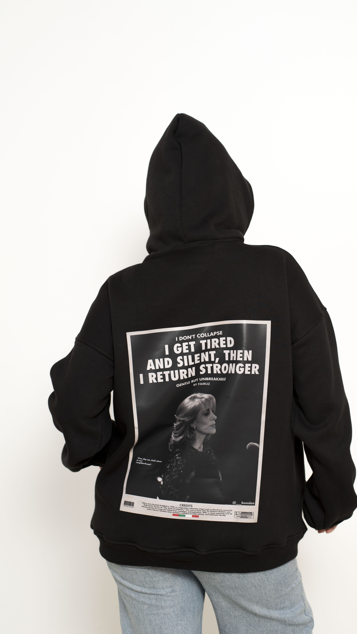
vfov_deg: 39.2
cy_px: 314
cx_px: 198
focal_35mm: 53
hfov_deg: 22.6
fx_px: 892
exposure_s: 1/200
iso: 640
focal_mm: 50
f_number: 4
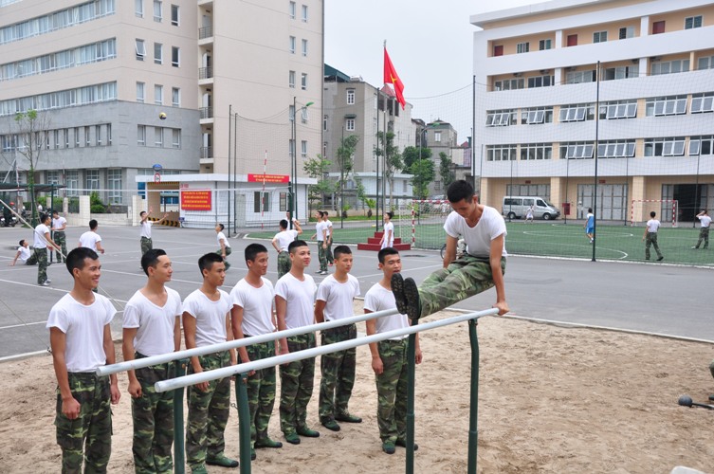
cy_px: 237
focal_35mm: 36
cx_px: 357
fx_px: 713
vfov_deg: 36.8
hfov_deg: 53.2
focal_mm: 24
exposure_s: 1/125
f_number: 8
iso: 320
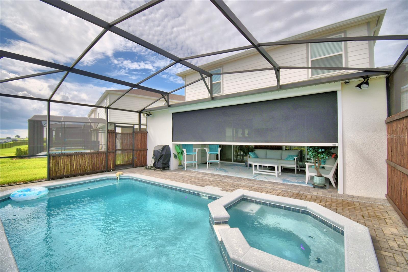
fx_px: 170
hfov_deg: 100.4
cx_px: 204
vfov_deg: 77.3
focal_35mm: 15
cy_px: 136
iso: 100
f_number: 4.5
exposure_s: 1/1000
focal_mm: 10
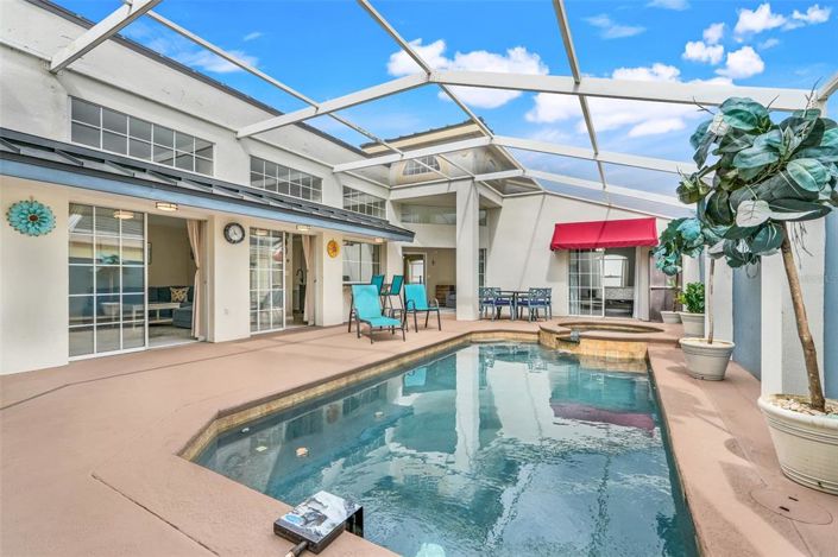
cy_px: 278
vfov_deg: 73.7
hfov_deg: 96.8
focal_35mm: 16
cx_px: 419
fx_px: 372
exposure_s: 1/250
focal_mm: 16
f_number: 9
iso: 250
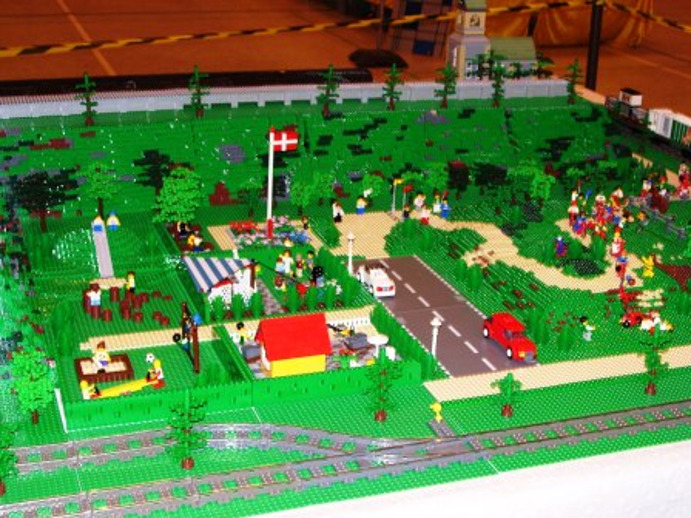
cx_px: 346
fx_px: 1118
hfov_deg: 34.3
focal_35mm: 56
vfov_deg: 26.1
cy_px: 259
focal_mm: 9.4
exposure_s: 1/60
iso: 100
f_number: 3.4
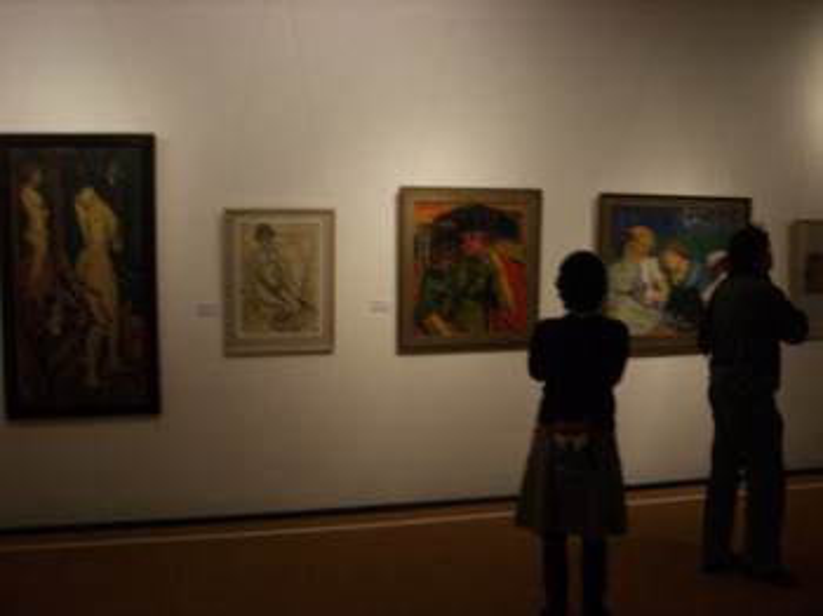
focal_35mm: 35
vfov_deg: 40.7
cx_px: 412
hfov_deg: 52.7
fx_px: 832
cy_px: 308
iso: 200
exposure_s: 1/13
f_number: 2.6
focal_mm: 5.8
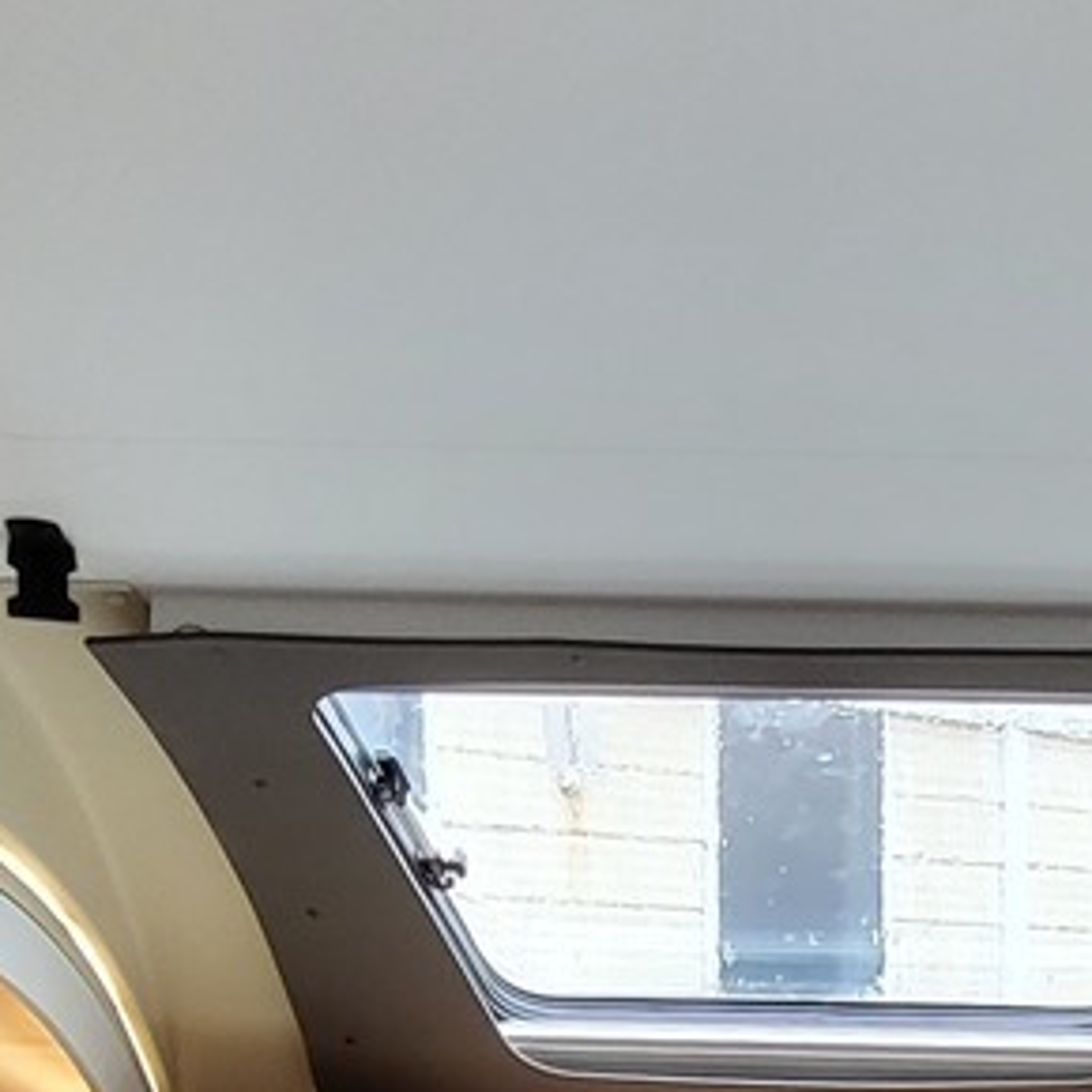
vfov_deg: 26.6
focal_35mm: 57
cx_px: 768
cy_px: 1322
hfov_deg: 29.7
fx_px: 2034
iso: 250
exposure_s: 1/50
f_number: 2.2
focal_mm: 1.74
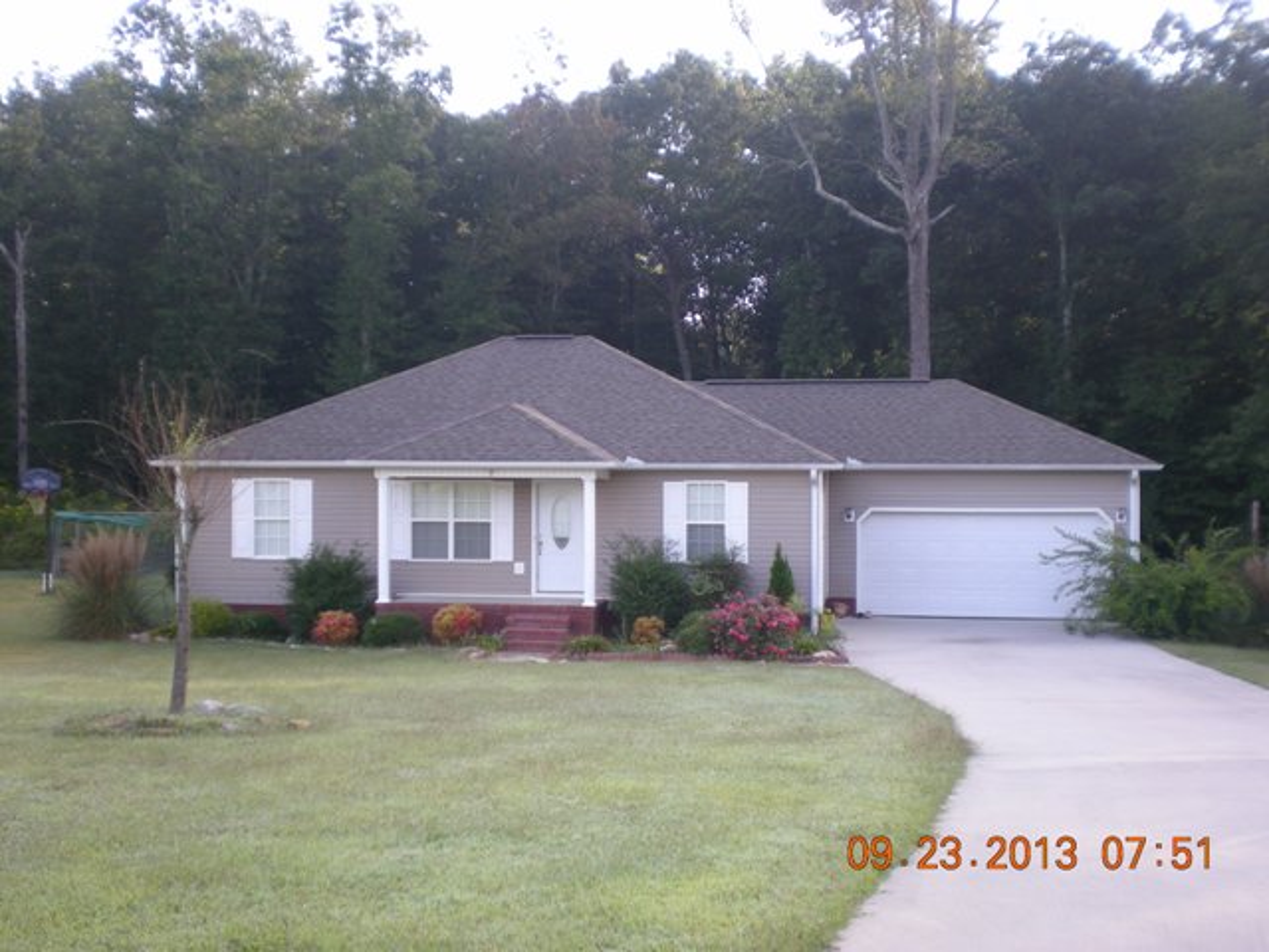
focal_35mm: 44
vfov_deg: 32.9
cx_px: 634
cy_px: 476
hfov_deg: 42.9
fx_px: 1613
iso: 50
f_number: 3.5
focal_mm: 7.4
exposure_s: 1/65.3
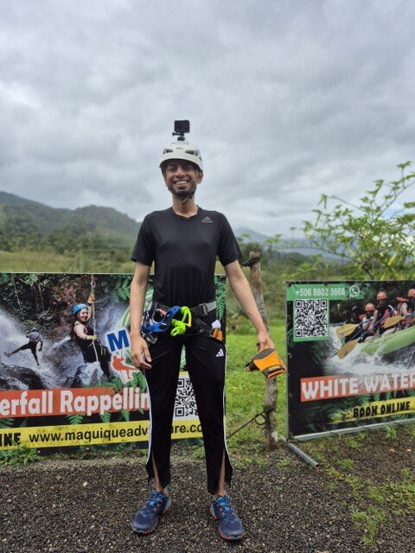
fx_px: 368
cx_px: 208
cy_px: 276
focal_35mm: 23
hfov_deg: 58.9
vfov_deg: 73.9
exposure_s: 1/1224
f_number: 1.8
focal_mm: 5.4
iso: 25
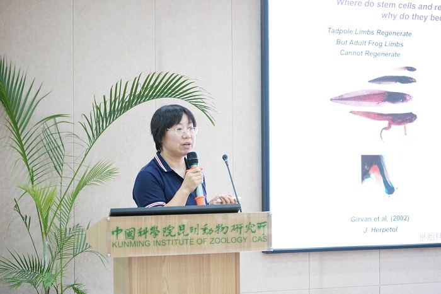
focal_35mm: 70
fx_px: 857
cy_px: 147
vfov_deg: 19.4
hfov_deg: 28.9
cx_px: 220
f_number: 5.6
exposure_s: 1/50
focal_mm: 70
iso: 4000
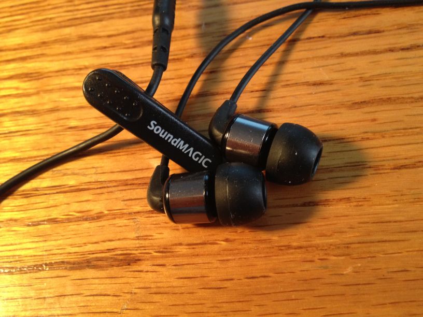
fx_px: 428
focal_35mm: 35
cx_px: 212
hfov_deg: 52.6
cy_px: 158
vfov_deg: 40.7
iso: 200
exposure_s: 1/20
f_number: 2.4
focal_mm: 4.28
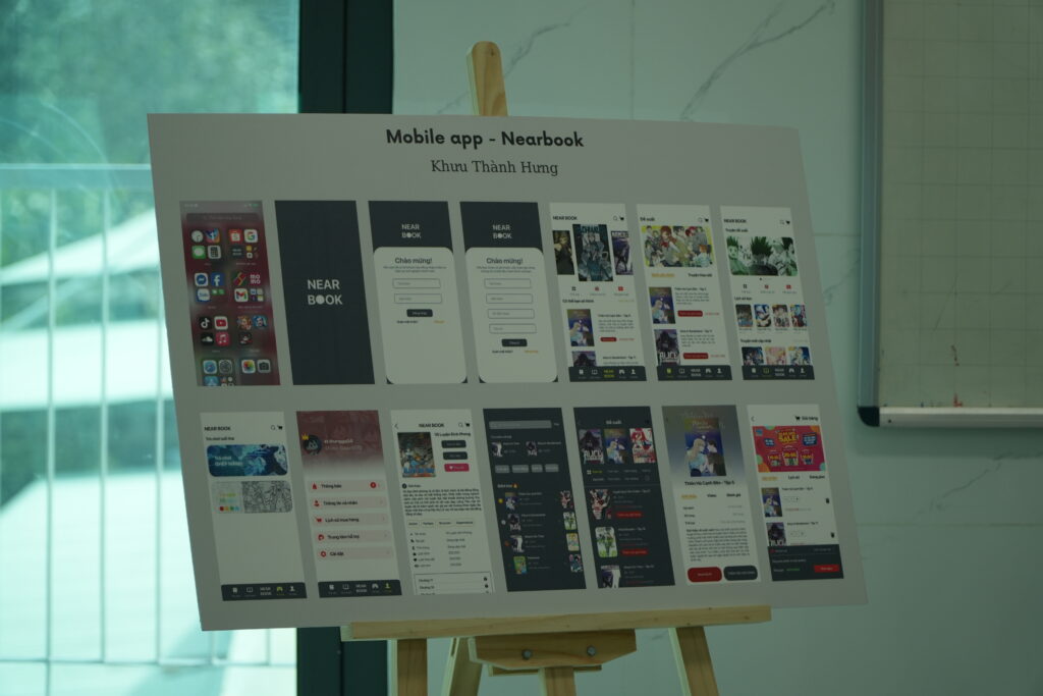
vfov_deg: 11.4
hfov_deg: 17.1
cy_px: 348
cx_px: 522
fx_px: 3477
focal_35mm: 120
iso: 200
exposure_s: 1/160
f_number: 4
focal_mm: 80
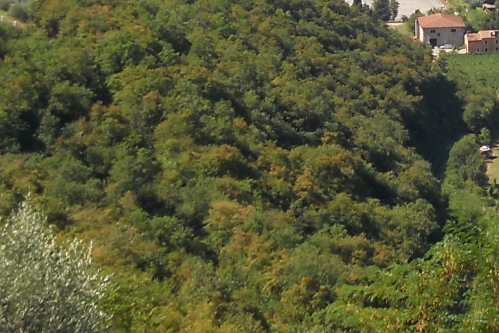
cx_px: 698
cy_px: -104
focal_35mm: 212
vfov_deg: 6.4
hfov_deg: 9.5
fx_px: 2939
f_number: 7.1
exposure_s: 1/160
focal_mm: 10.84
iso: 80
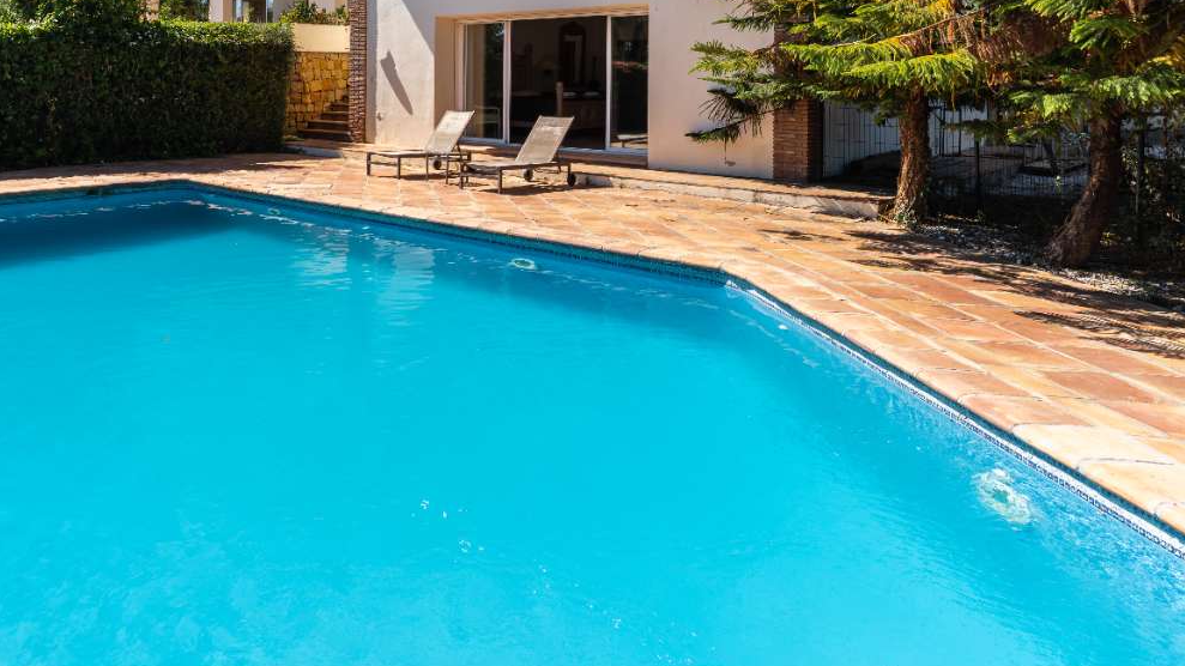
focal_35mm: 27
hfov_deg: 67.2
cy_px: 85
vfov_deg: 40.1
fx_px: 848
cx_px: 359
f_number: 8
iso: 100
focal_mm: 17
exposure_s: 1/100
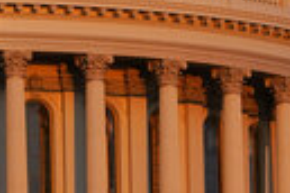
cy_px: 187
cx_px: 261
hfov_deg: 1.8
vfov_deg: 1.2
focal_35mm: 1122
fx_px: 9038
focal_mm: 282
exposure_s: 1/1250
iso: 1250
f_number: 8
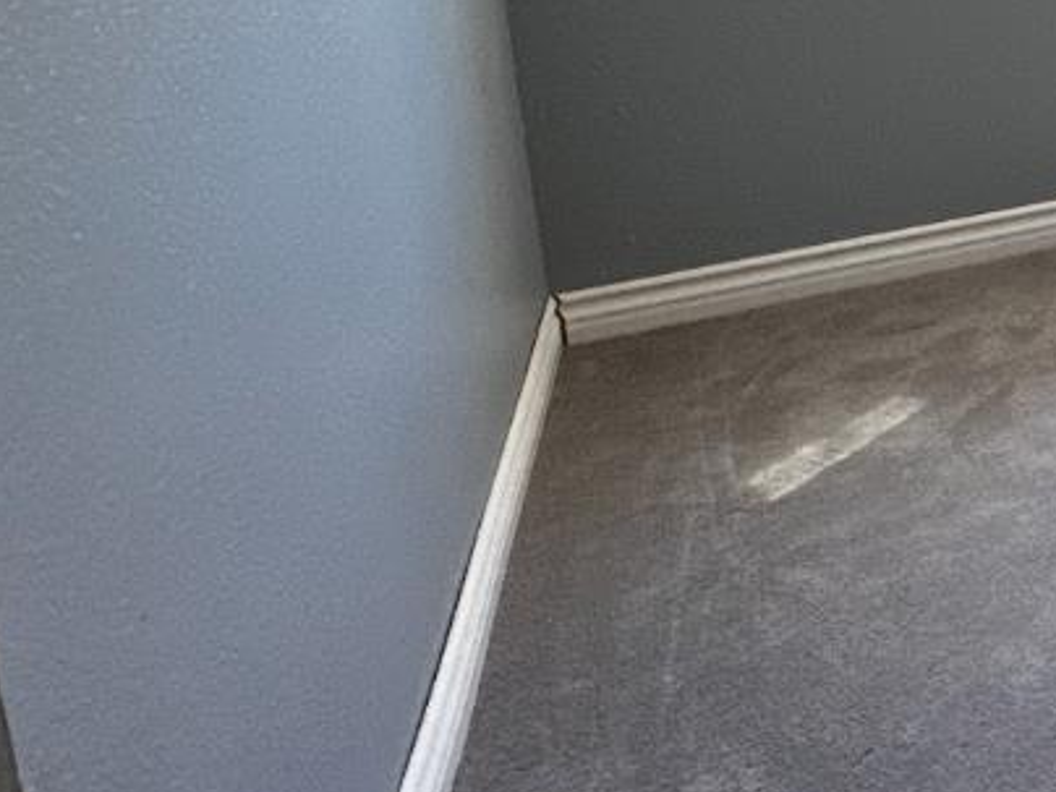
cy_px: -124
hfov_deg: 24.9
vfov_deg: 25.5
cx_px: 1696
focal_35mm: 52
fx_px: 1586
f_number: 2.2
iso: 100
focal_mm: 2.22
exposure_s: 1/120
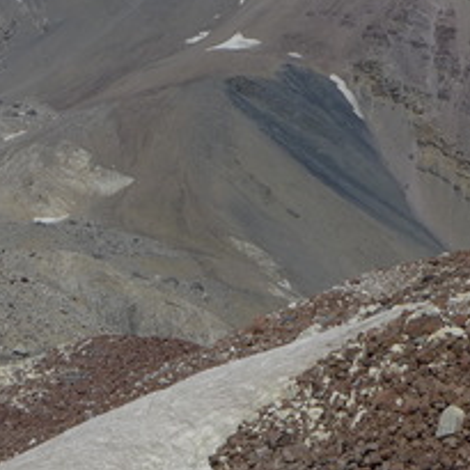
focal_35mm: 140
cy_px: -37
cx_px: -26
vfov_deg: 12.3
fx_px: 2151
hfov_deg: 12.3
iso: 80
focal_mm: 9.2
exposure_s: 1/1600
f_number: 4.5
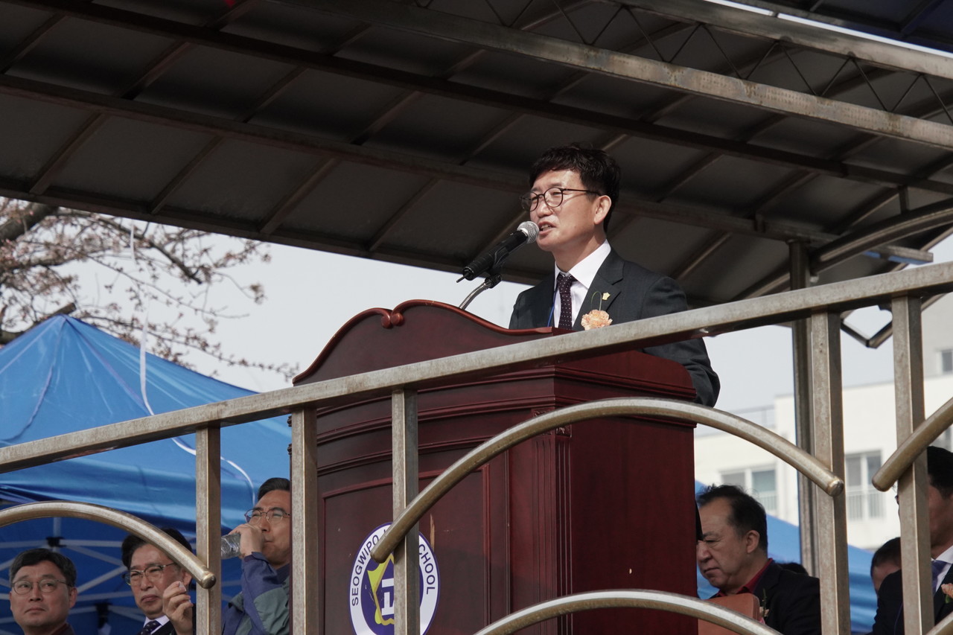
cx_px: 476
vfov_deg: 8.7
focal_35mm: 157
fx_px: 4155
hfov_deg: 13.1
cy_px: 318
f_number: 6.3
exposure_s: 1/8000
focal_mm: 105
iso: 2000
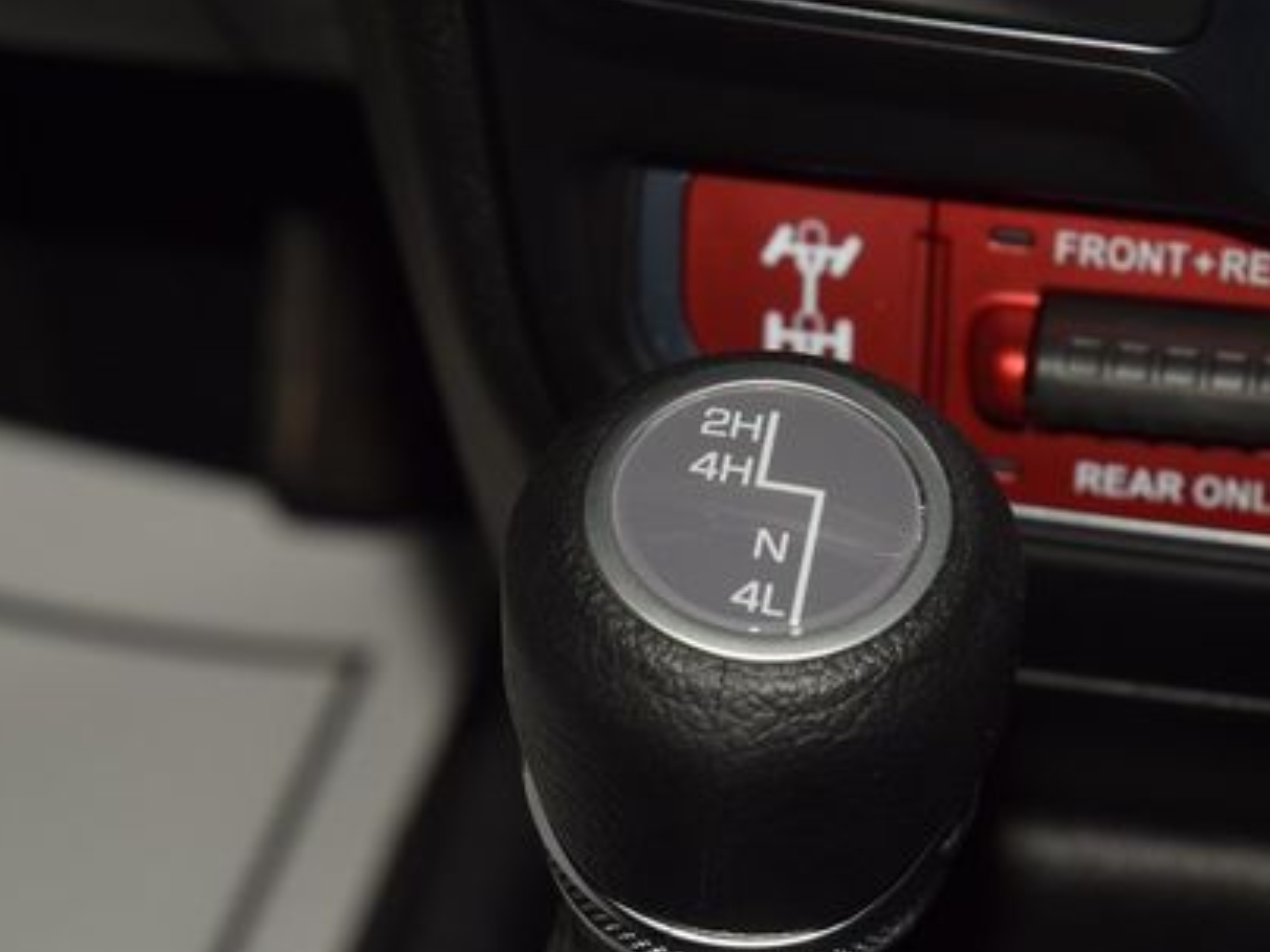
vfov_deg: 9.3
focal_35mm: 160
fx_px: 5870
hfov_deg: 12.3
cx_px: 773
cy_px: 514
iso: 100
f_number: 8
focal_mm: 70
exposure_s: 1/125
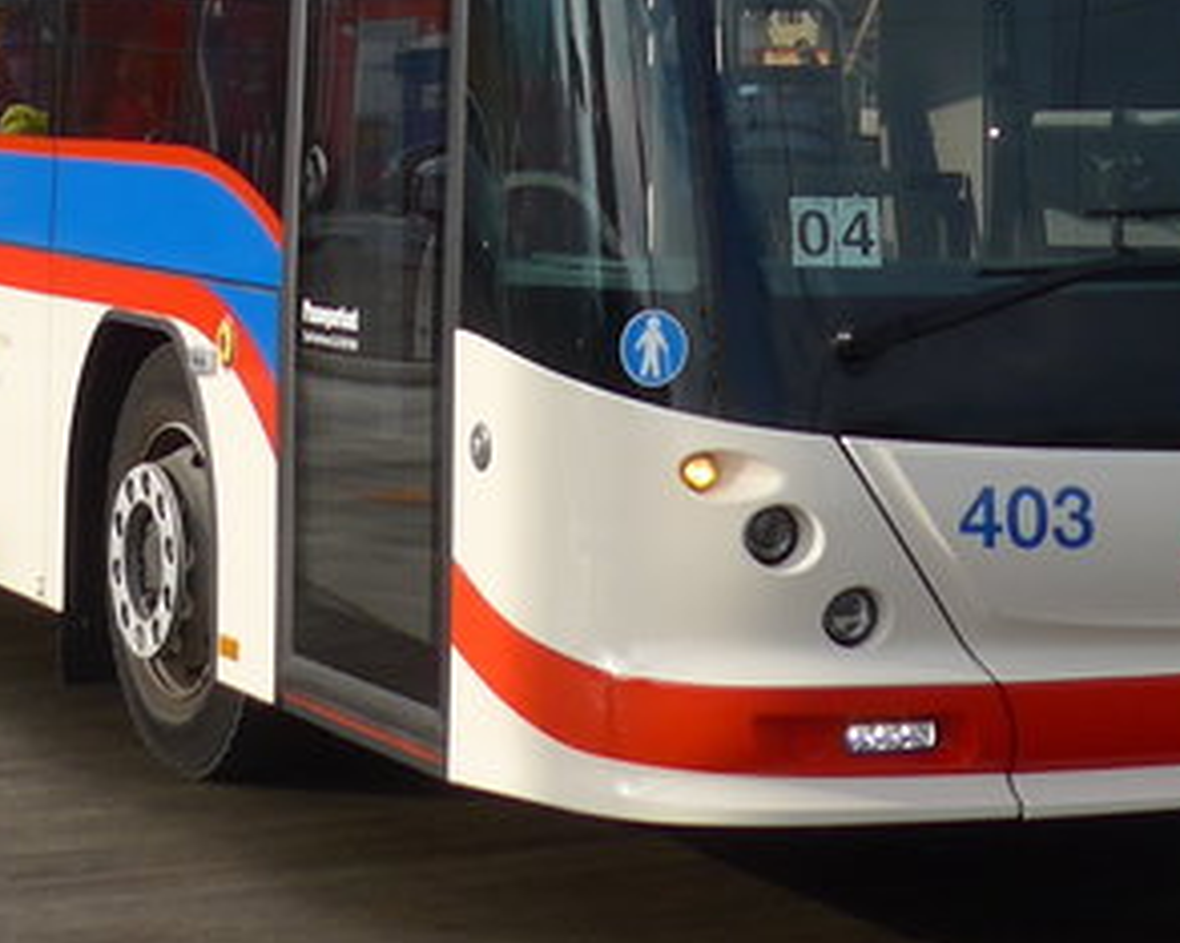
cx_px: 564
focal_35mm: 116
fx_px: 4048
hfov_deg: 16.6
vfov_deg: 12.5
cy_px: -524
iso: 80
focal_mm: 6
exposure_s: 1/1000
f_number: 2.8
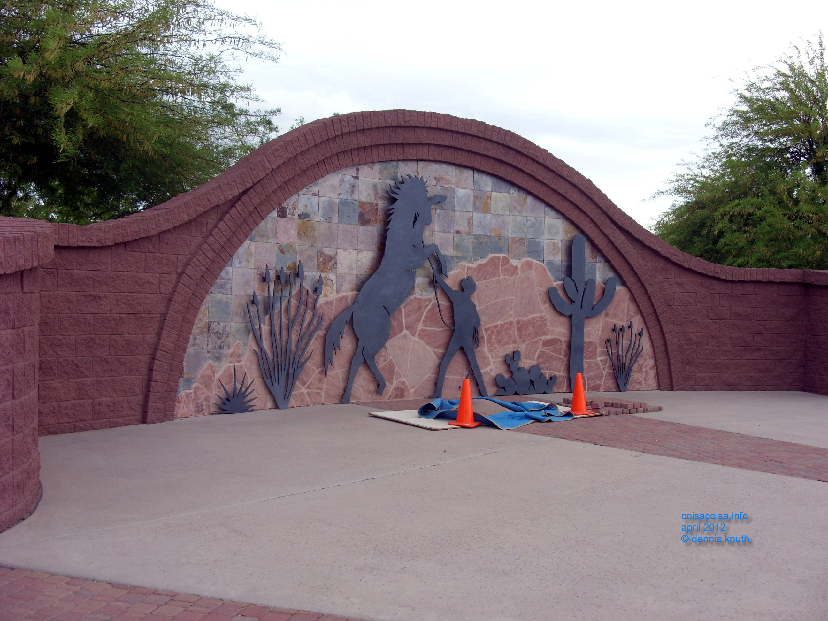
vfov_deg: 37.7
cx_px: 414
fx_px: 909
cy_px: 310
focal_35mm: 38
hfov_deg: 49.0
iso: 50
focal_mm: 6.3
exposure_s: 1/161
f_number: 2.8
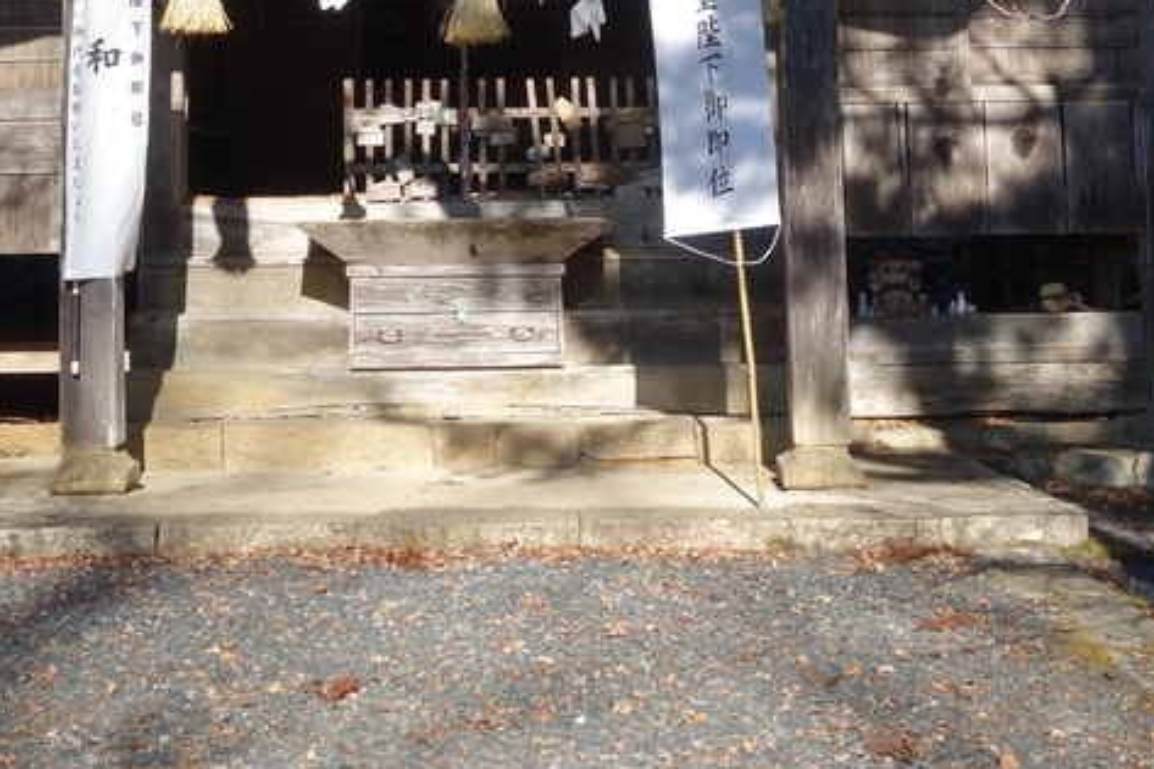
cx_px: 425
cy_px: -205
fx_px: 2275
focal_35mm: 71
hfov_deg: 28.3
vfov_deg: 18.0
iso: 125
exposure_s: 1/200
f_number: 5.6
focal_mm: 10.4
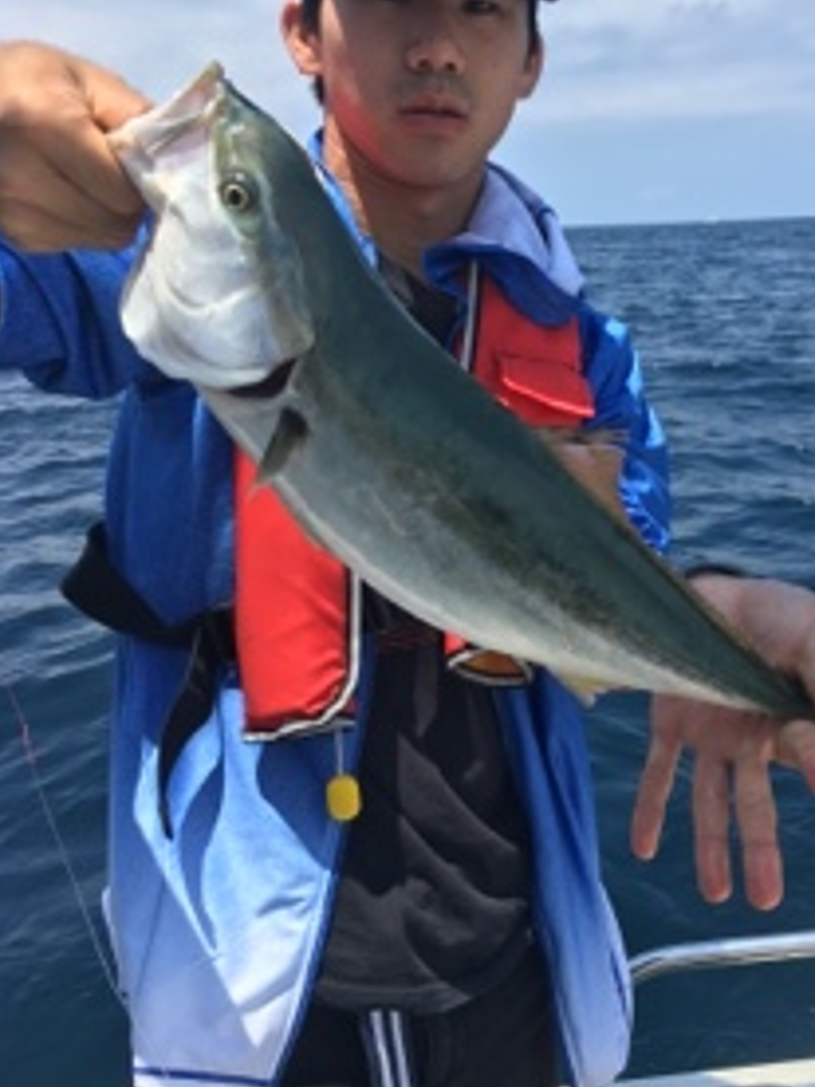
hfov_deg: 34.0
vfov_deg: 44.8
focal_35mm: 42
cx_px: 555
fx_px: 1318
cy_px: 536
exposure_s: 1/1202
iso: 25
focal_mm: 4.15
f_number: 2.2
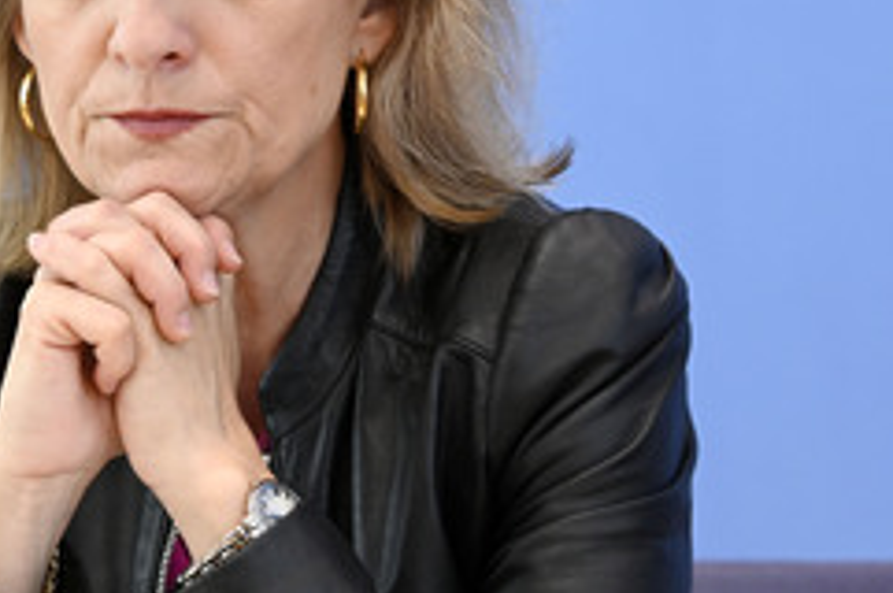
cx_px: 195
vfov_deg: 4.9
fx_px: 6961
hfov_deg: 7.3
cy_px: 96
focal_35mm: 281
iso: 3200
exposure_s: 1/640
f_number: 5.6
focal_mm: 150
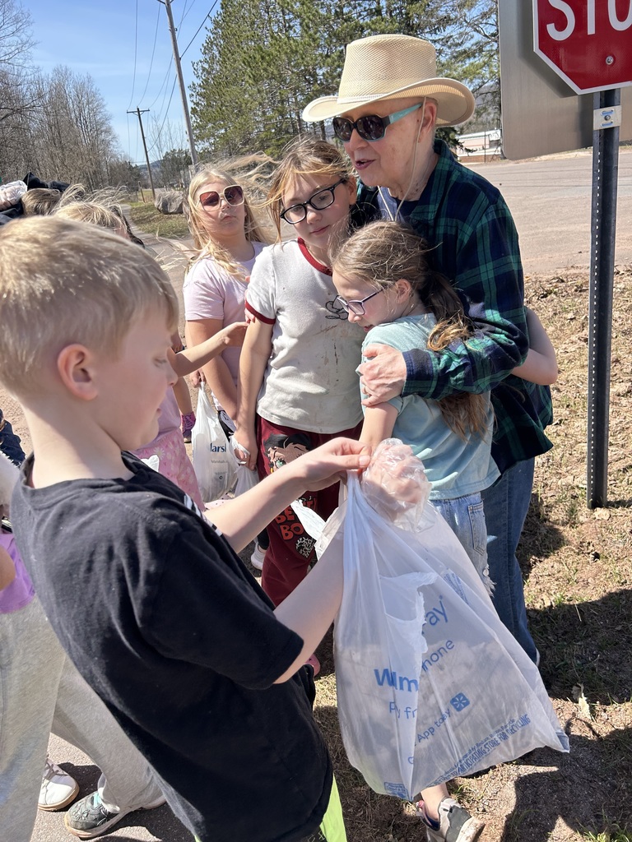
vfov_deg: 67.3
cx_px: 316
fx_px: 633
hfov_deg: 53.1
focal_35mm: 26
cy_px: 421
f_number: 1.5
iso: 50
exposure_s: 1/1597
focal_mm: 5.7
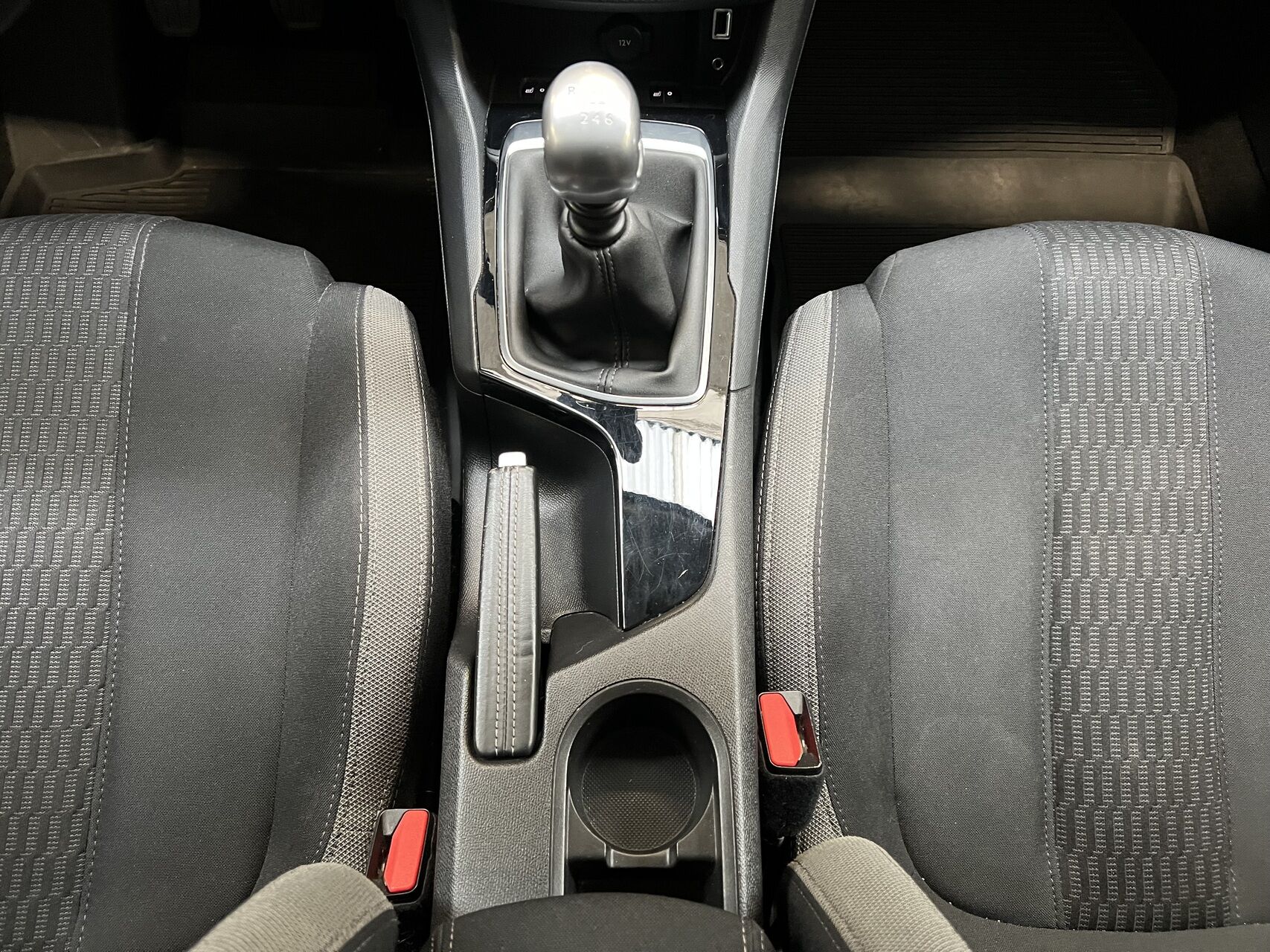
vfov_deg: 53.1
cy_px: 476
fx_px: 954
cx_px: 635
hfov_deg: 67.3
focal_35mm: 26
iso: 400
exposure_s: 1/33
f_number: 1.5
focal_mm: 5.7
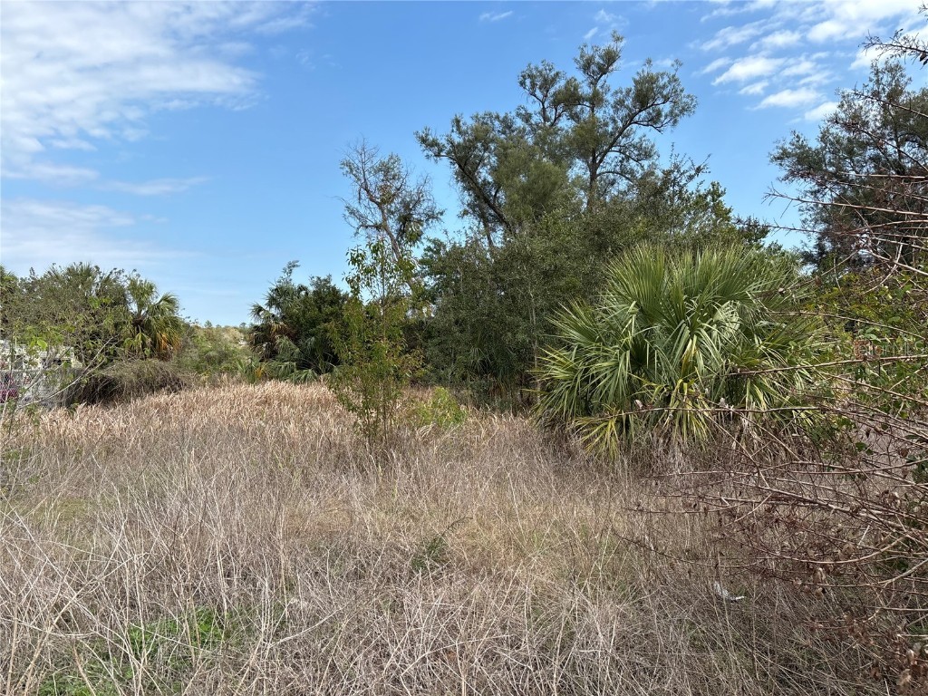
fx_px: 697
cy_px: 348
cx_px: 464
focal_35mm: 26
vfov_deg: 53.1
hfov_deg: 67.3
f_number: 1.6
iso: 50
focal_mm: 5.96
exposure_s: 1/2513
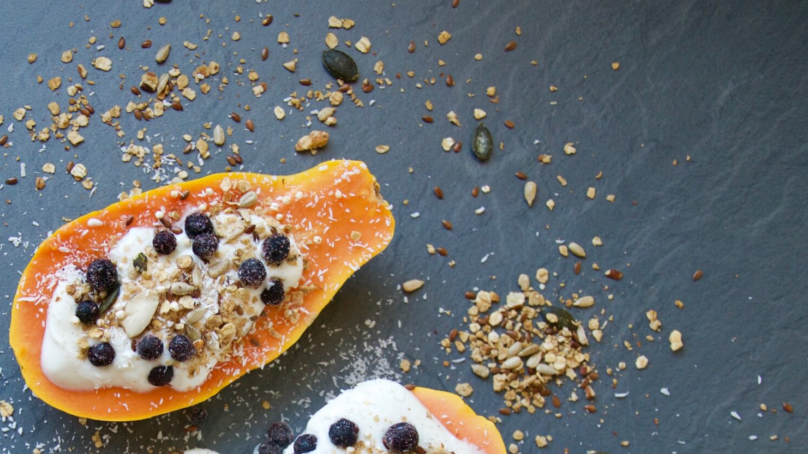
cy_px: 458
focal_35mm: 68
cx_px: 225
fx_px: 1455
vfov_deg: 17.3
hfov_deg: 30.6
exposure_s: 1/50
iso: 400
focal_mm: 25
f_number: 4
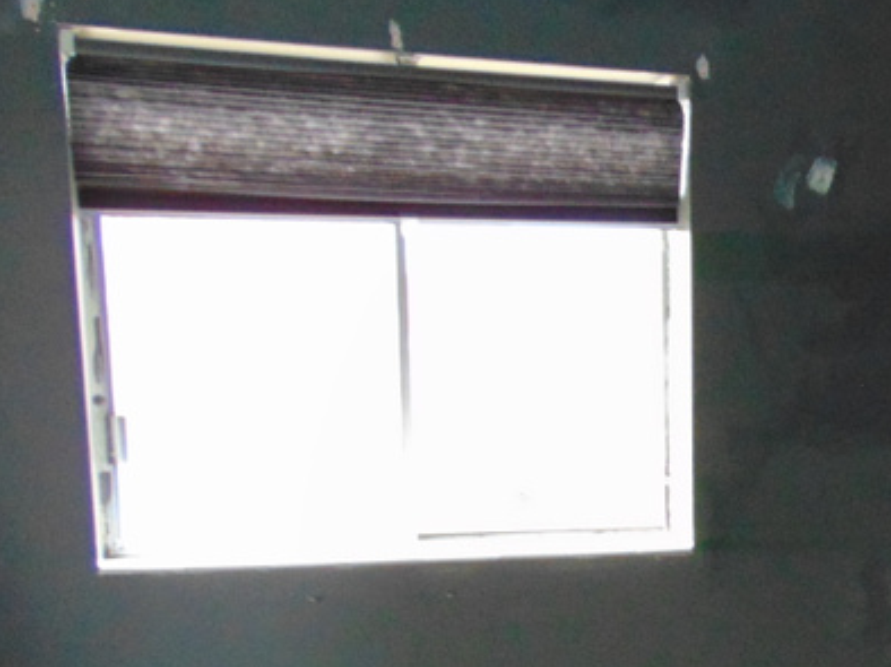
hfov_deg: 27.1
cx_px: 1009
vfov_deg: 22.0
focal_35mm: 65
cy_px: 622
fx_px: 1672
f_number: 3
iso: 320
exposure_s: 1/30
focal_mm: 4.5
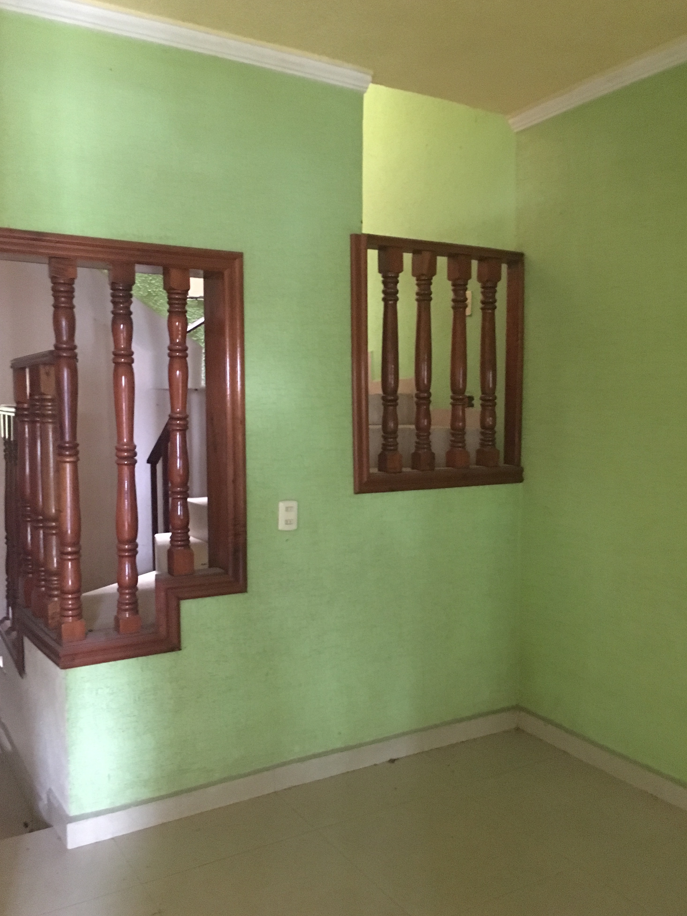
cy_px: 472
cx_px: 340
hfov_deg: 46.8
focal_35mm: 30
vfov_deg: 60.0
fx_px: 794
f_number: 2.2
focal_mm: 4.15
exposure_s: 1/15
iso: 400
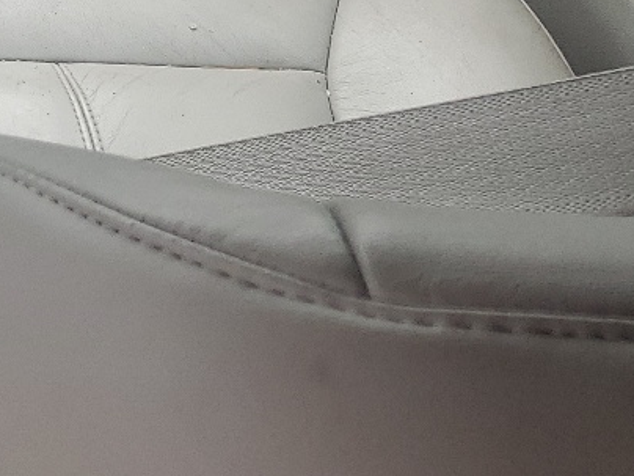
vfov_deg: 13.2
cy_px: -325
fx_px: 1886
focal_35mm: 103
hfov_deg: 15.7
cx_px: -573
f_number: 1.5
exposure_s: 1/149
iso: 50
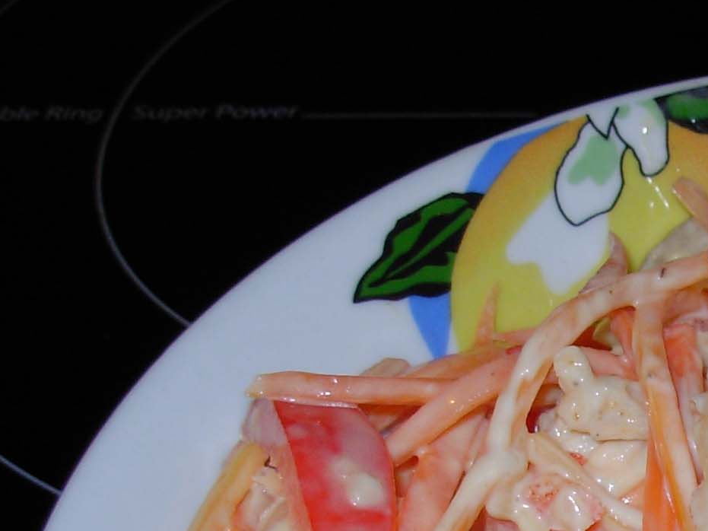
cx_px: 931
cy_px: 598
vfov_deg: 12.6
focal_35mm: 115
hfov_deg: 16.2
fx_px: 2352
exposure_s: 1/32
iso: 50
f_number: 2.9
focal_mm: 6.3
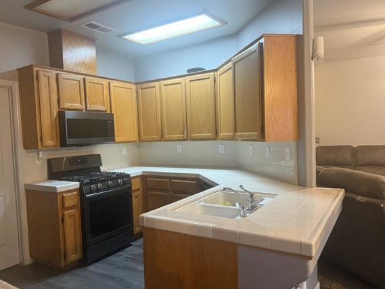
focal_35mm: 27
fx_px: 300
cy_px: 148
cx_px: 179
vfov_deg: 51.4
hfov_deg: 65.2
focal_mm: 6.76
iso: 400
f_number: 1.78
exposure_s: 1/60
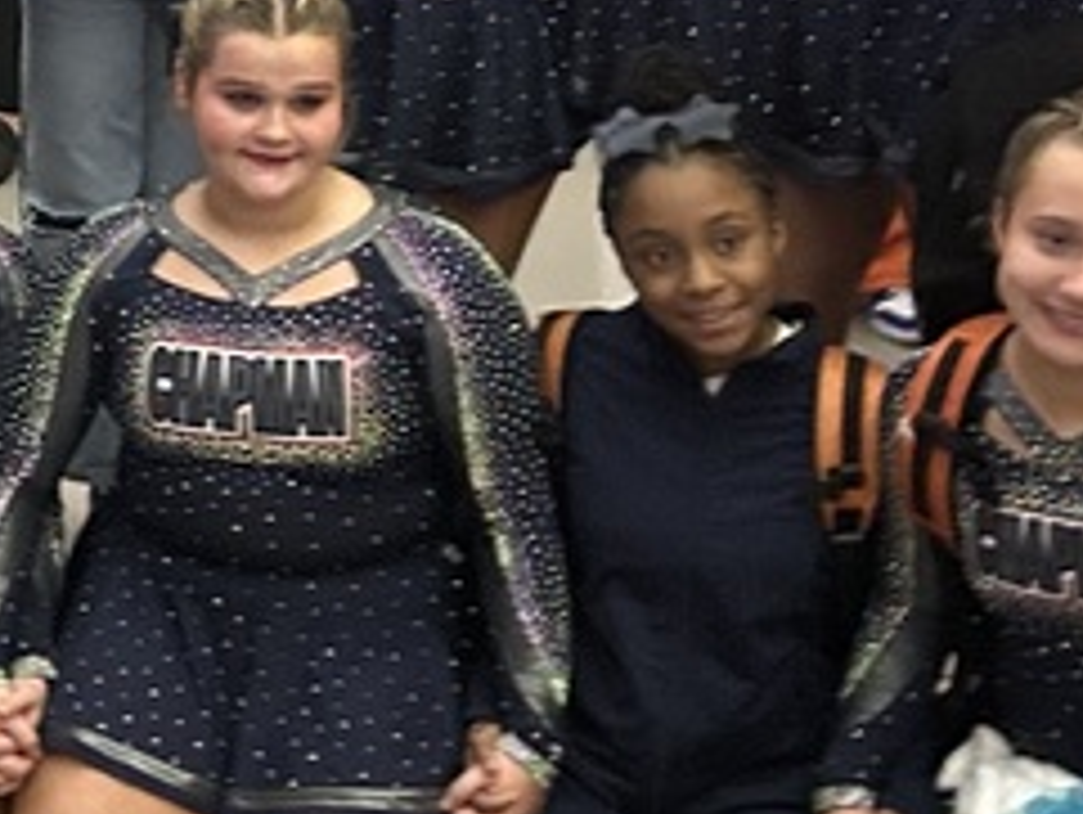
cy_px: -90
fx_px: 3381
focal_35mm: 108
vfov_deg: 13.4
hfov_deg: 16.5
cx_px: -575
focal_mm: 5.7
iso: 640
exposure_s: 1/30
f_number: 1.5
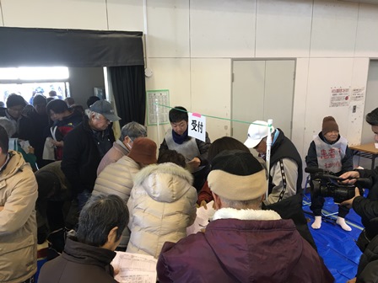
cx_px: 189
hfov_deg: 61.7
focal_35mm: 29
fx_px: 317
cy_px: 142
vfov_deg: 48.2
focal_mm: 4.15
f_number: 2.2
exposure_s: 1/30
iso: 80
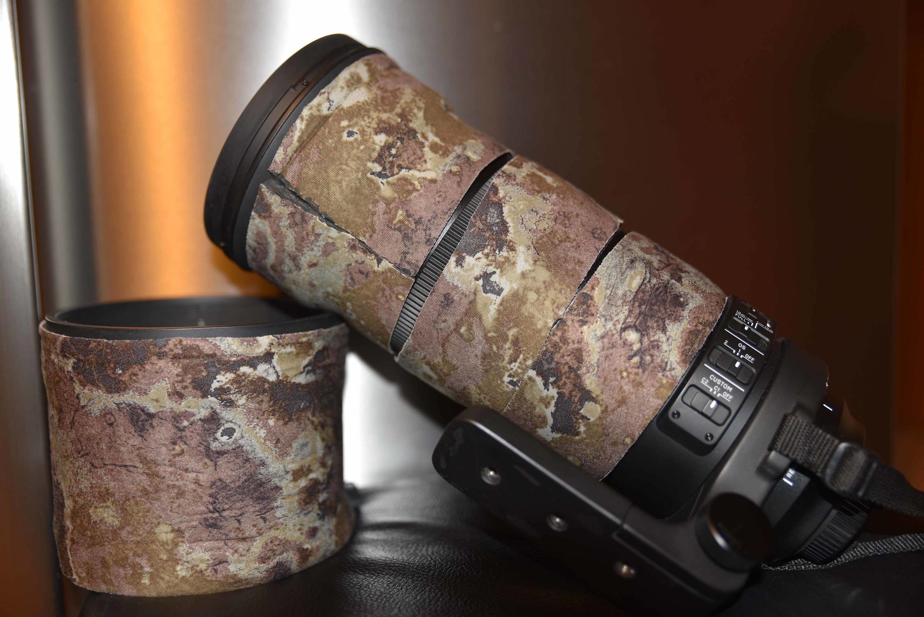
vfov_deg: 35.1
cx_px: 462
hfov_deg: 50.7
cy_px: 308
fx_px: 976
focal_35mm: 38
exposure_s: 1/60
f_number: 3.5
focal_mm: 38
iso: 200
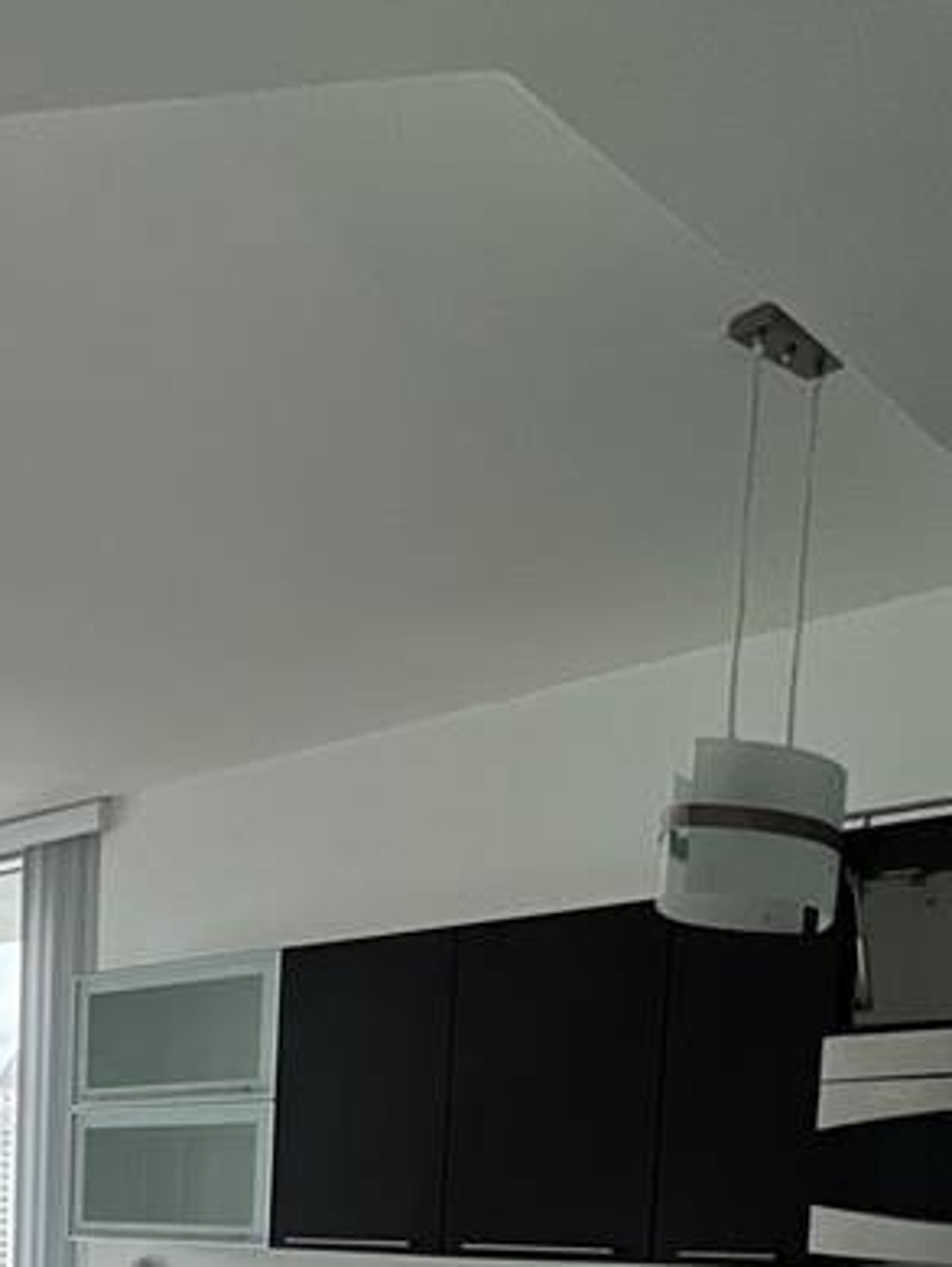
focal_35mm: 40
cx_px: -263
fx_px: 1465
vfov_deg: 39.2
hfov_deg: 29.5
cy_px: 1361
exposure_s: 1/259
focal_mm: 1.57
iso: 32
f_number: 1.8
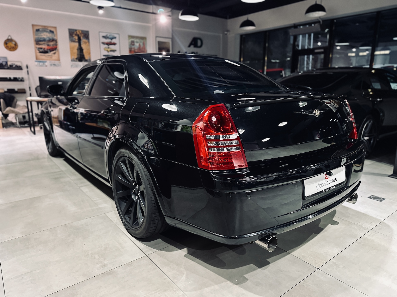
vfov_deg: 56.8
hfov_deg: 71.6
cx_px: 198
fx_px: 275
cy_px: 148
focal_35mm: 24
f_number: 1.78
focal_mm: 6.86
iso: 640
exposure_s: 1/33
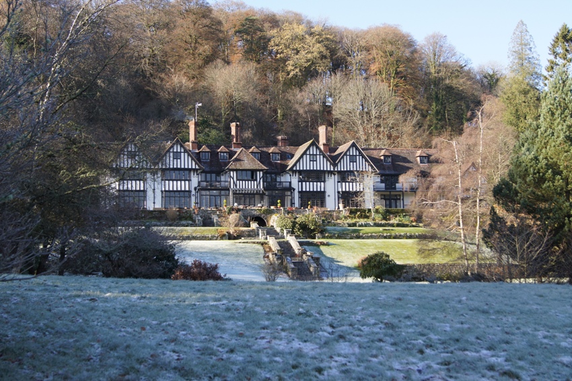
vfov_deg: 29.8
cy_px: 190
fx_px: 715
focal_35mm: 45
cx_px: 286
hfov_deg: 43.6
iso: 100
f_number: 5.6
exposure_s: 1/125
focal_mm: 30
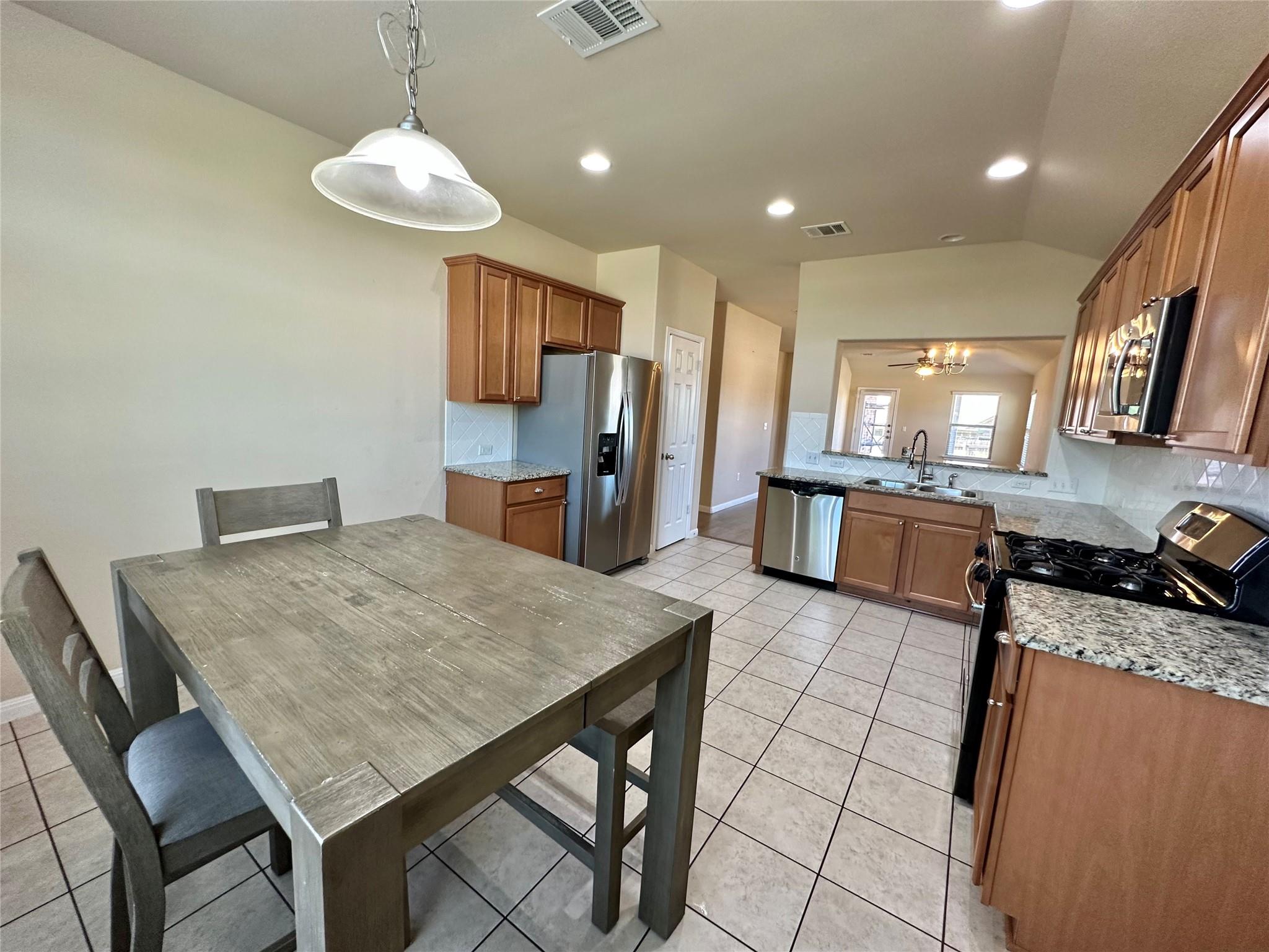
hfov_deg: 102.1
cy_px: 476
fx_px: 513
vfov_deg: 85.7
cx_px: 634
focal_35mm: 14
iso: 160
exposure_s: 1/60
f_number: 2.2
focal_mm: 2.22
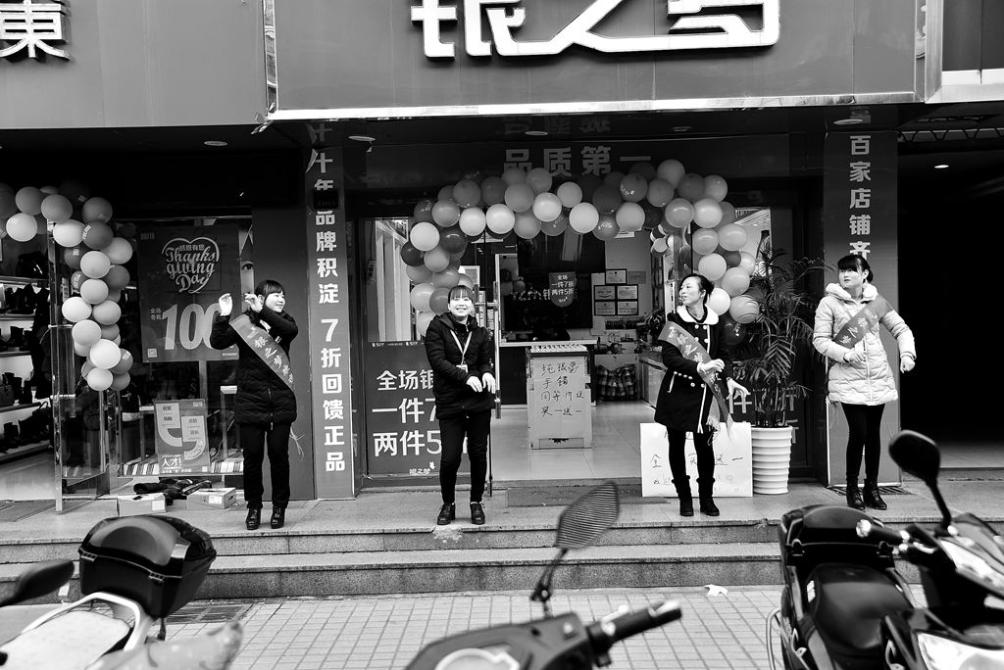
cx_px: 502
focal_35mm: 38
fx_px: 1060
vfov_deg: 35.1
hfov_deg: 50.7
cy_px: 335
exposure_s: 1/400
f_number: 4
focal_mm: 38
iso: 400
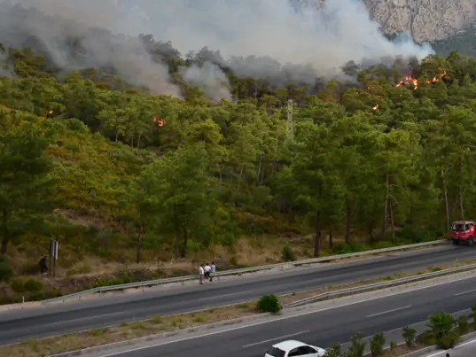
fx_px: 715
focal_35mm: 52
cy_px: 110
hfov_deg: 36.4
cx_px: 325
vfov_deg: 27.8
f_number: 3.5
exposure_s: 1/13
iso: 320
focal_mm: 22
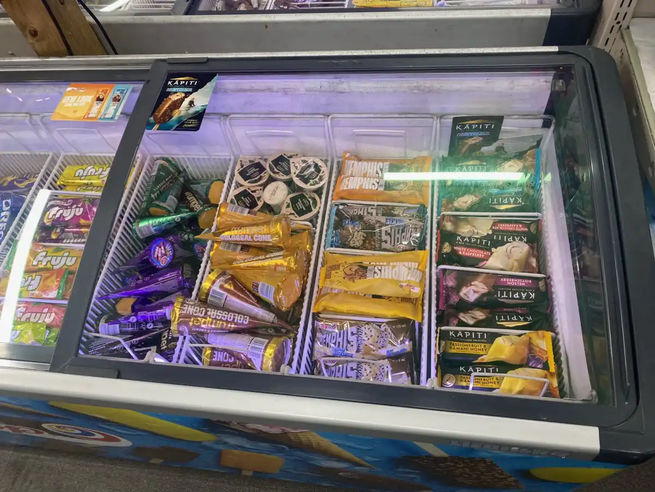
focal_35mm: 26
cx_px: 328
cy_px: 246
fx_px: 492
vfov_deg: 53.1
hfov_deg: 67.3
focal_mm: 4.25
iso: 64
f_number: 1.8
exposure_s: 1/100
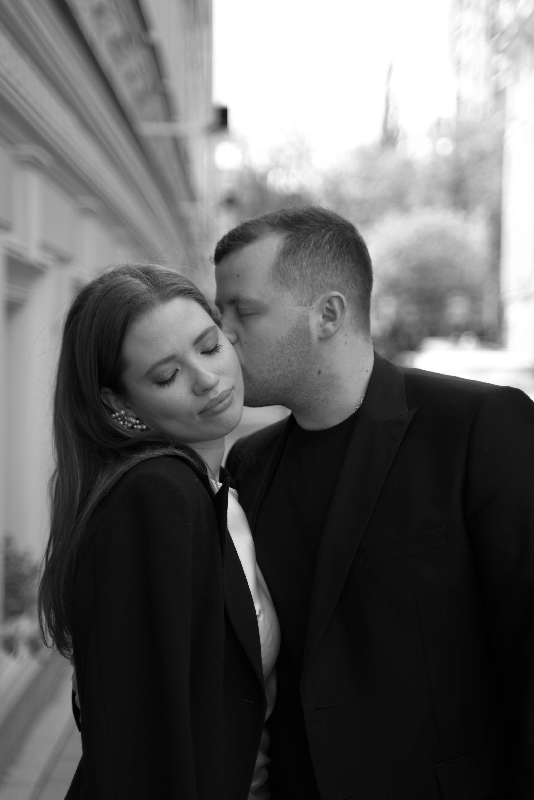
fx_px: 1446
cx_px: 267
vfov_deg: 31.0
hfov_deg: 20.9
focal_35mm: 65
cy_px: 400
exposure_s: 1/320
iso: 100
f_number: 2.8
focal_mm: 65
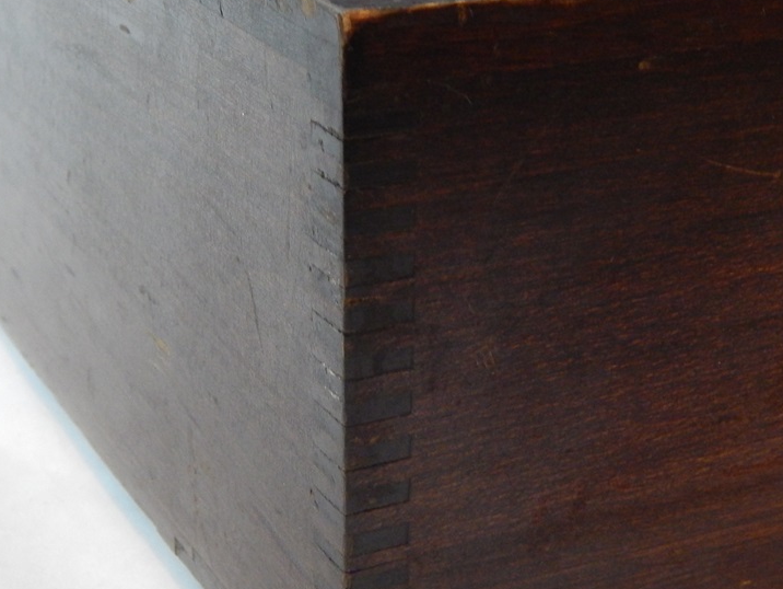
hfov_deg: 24.4
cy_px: 356
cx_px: 453
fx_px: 1811
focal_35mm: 80
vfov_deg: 18.4
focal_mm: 7.7
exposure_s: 1/30
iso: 400
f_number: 3.6
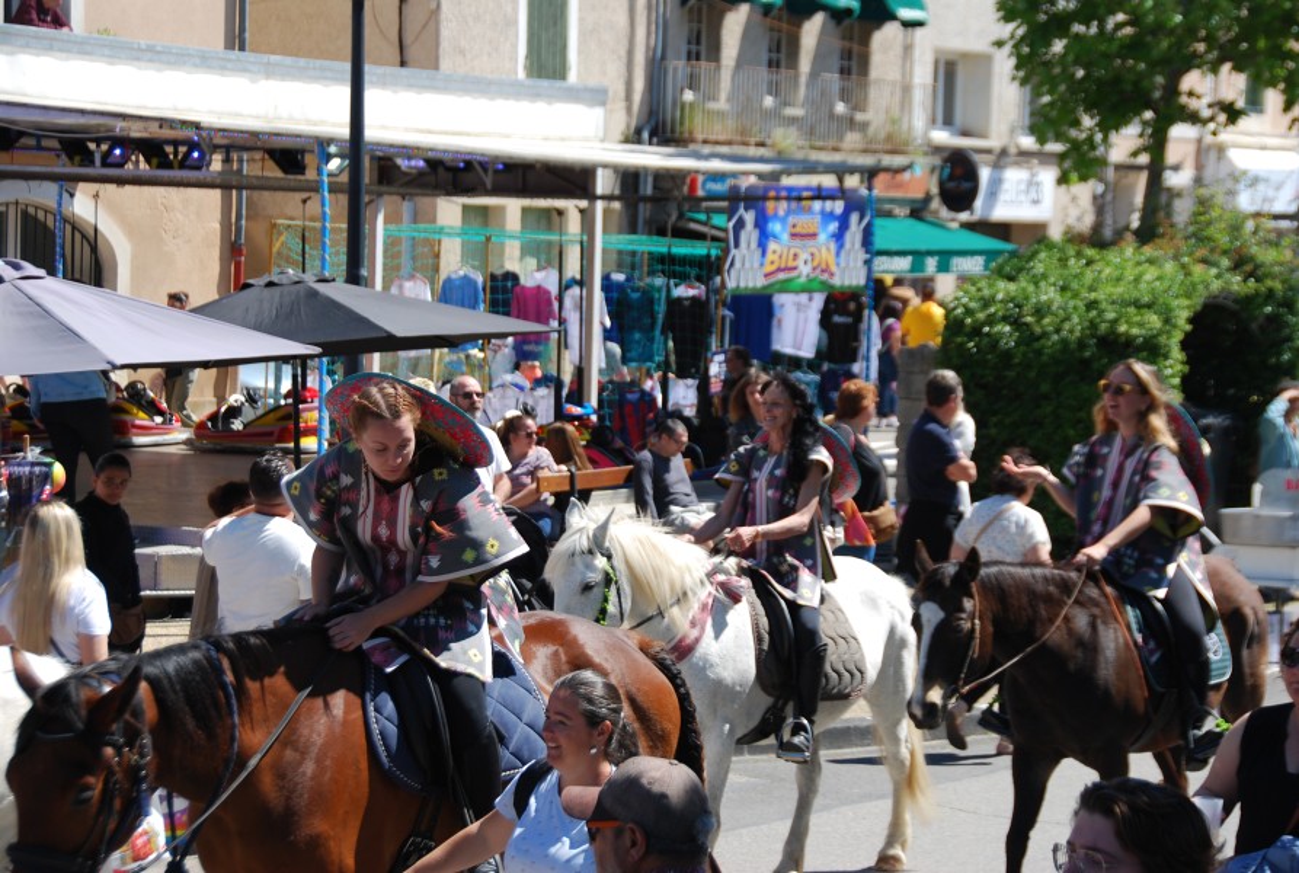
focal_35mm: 93
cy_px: 436
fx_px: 3364
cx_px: 650
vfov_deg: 14.8
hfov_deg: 21.9
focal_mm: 62
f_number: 5.6
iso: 180
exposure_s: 1/500
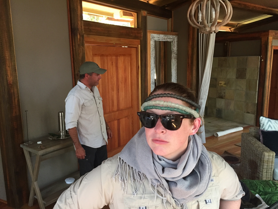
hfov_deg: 61.7
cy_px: 104
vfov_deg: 48.2
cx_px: 139
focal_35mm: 29
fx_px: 233
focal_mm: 4.15
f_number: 2.2
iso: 200
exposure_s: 1/33
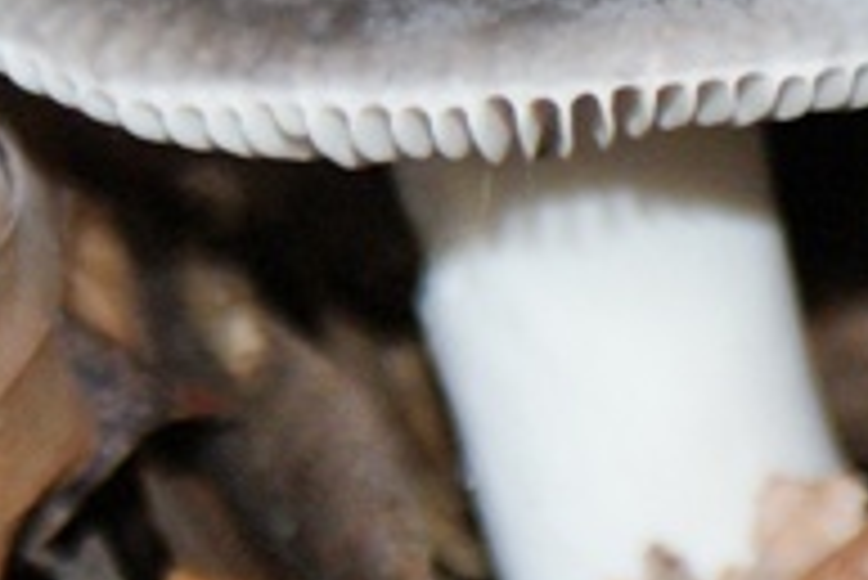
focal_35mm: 632
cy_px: -31
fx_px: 15249
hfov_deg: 3.3
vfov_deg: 2.2
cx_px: 1169
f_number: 5.6
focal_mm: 70
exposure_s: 1/125
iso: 400
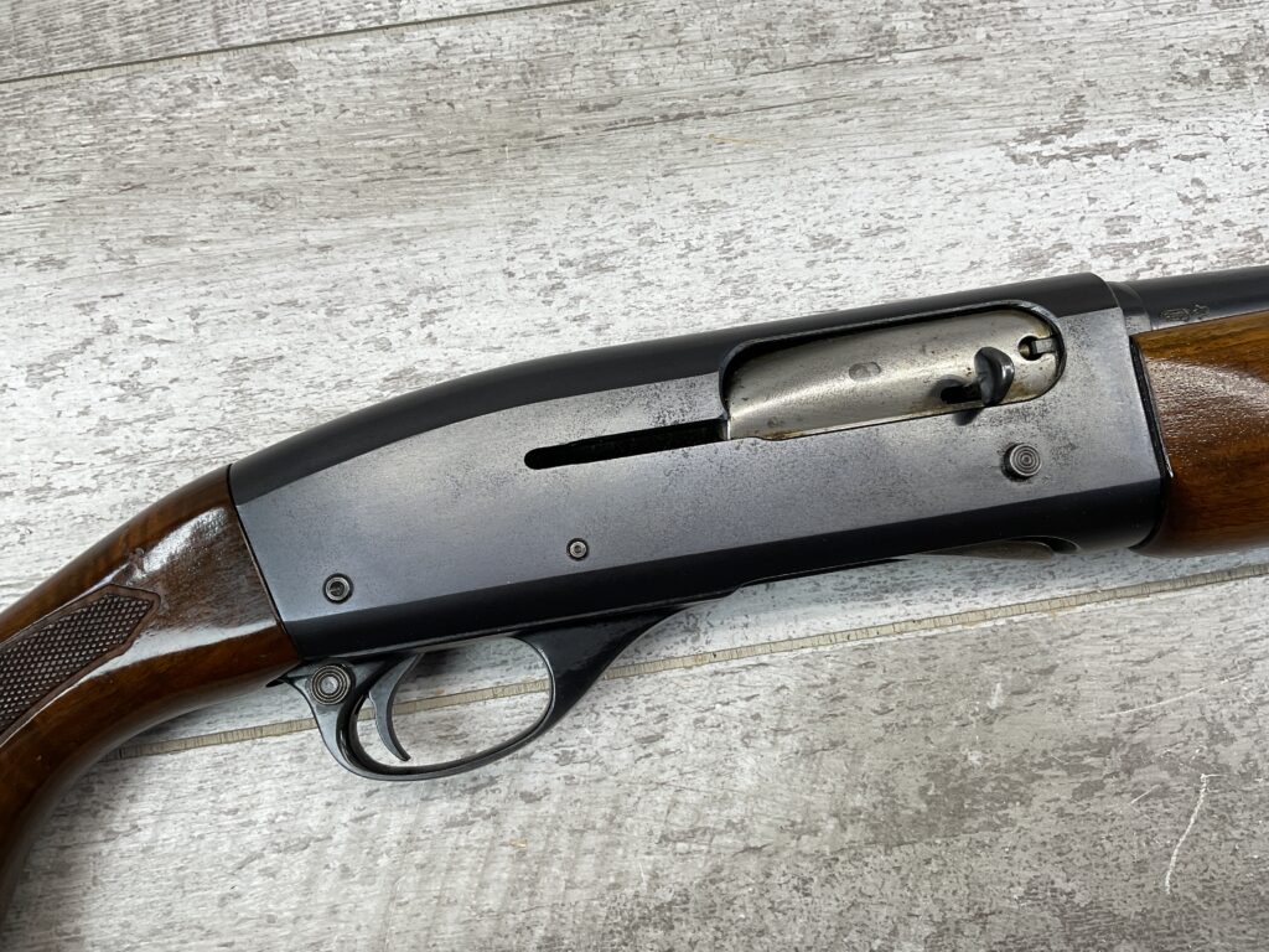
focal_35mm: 29
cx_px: 634
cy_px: 476
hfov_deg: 61.7
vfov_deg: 48.2
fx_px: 1063
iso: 16
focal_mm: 3
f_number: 1.8
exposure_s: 1/142
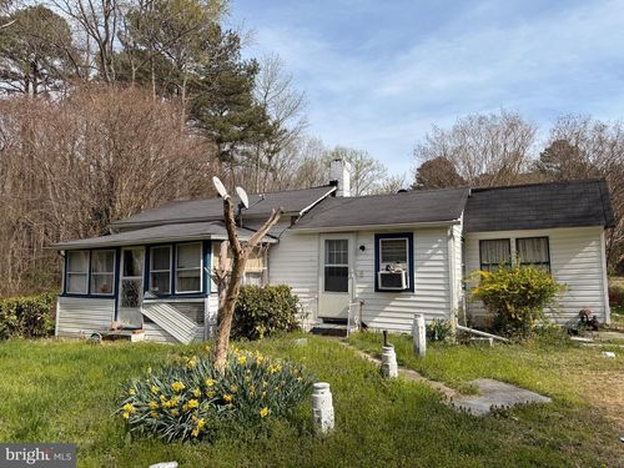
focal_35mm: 24
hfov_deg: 71.6
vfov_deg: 56.8
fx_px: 433
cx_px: 312
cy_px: 234
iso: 80
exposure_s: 1/4405
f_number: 1.78
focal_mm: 6.76
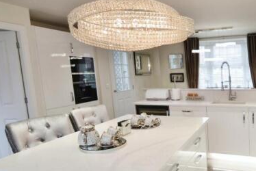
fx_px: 205
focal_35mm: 29
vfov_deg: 44.0
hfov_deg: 61.8
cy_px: 125
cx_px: 177
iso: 400
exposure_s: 1/60
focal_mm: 11
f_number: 3.5
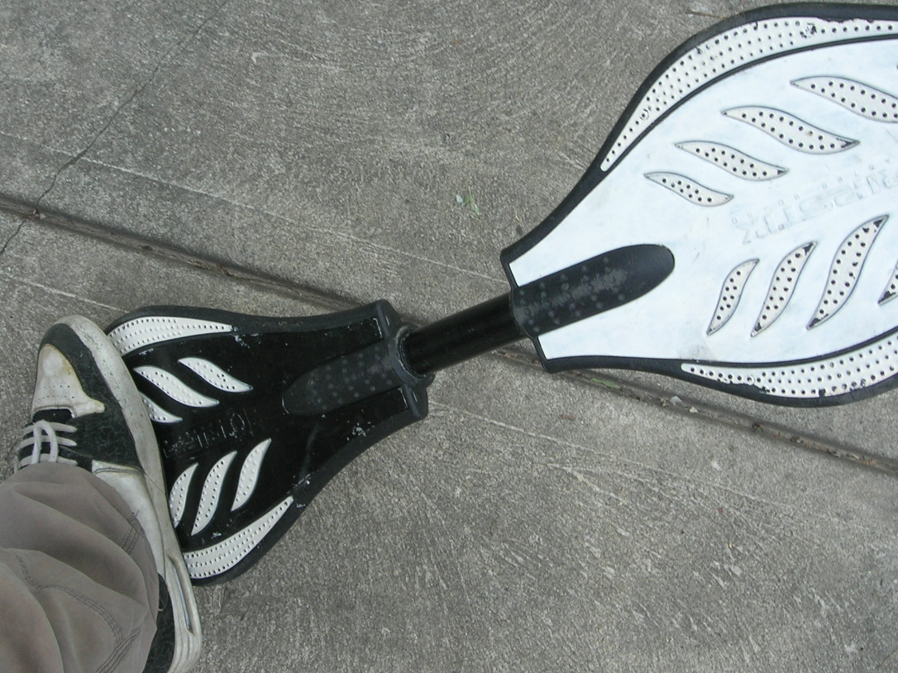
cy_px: 279
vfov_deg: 26.1
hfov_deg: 34.3
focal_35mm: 56
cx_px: 402
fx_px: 1452
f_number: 4.8
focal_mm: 7.8
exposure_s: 1/63.5
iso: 64
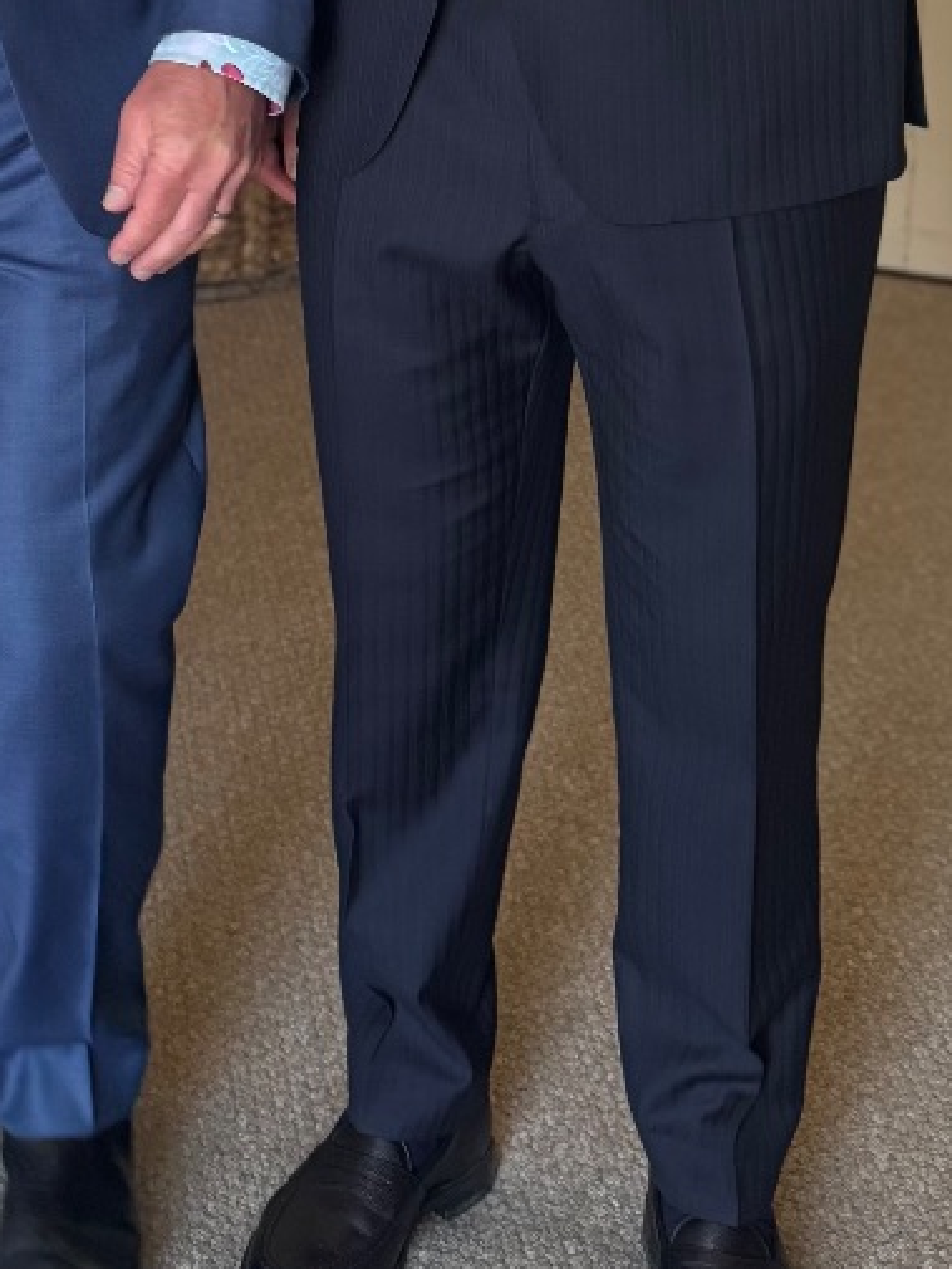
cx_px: -143
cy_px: -141
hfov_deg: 18.5
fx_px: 2786
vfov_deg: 23.9
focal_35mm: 76
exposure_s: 1/100
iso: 200
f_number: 1.78
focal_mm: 6.76
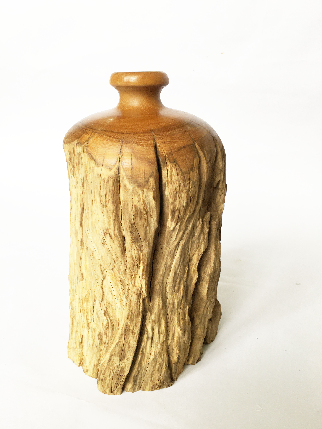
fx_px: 360
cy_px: 214
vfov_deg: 61.7
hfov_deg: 48.2
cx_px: 161
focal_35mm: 29
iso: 32
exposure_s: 1/100
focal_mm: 4.15
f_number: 2.2
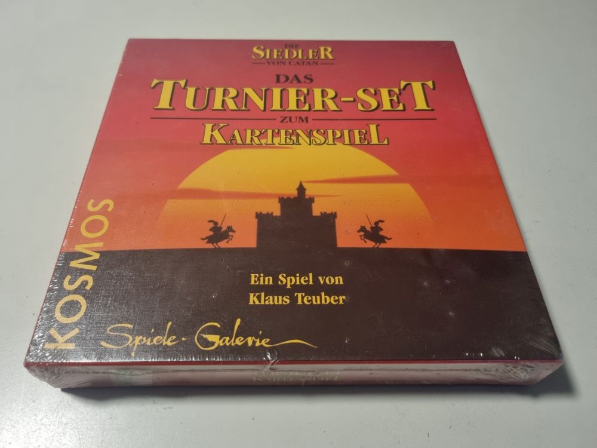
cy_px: 224
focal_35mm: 26
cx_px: 298
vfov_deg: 53.1
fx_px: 448
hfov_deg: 67.3
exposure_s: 1/50
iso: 320
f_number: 1.8
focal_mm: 5.4
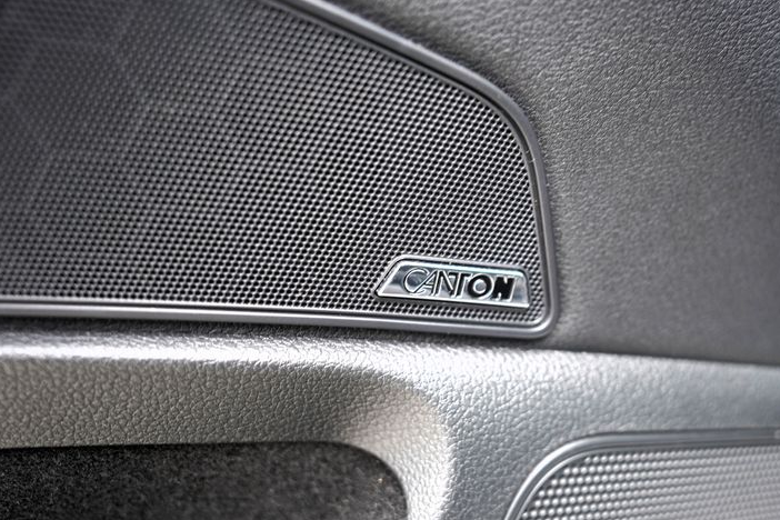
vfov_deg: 37.7
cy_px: 306
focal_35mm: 35
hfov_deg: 54.0
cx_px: 474
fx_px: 758
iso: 400
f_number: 2.8
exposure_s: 1/30
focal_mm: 24
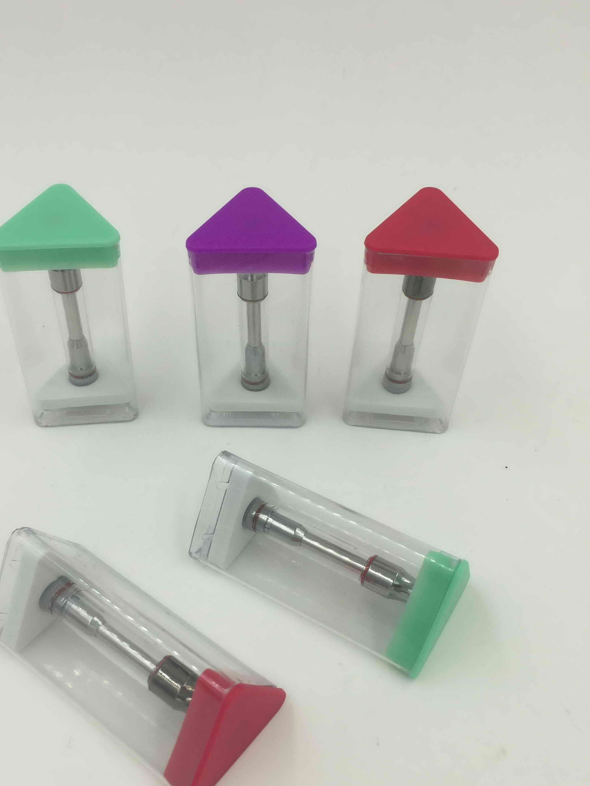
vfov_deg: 53.7
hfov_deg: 41.7
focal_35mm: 34
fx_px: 773
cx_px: 246
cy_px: 453
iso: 32
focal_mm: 4.15
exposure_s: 1/1276
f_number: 2.2
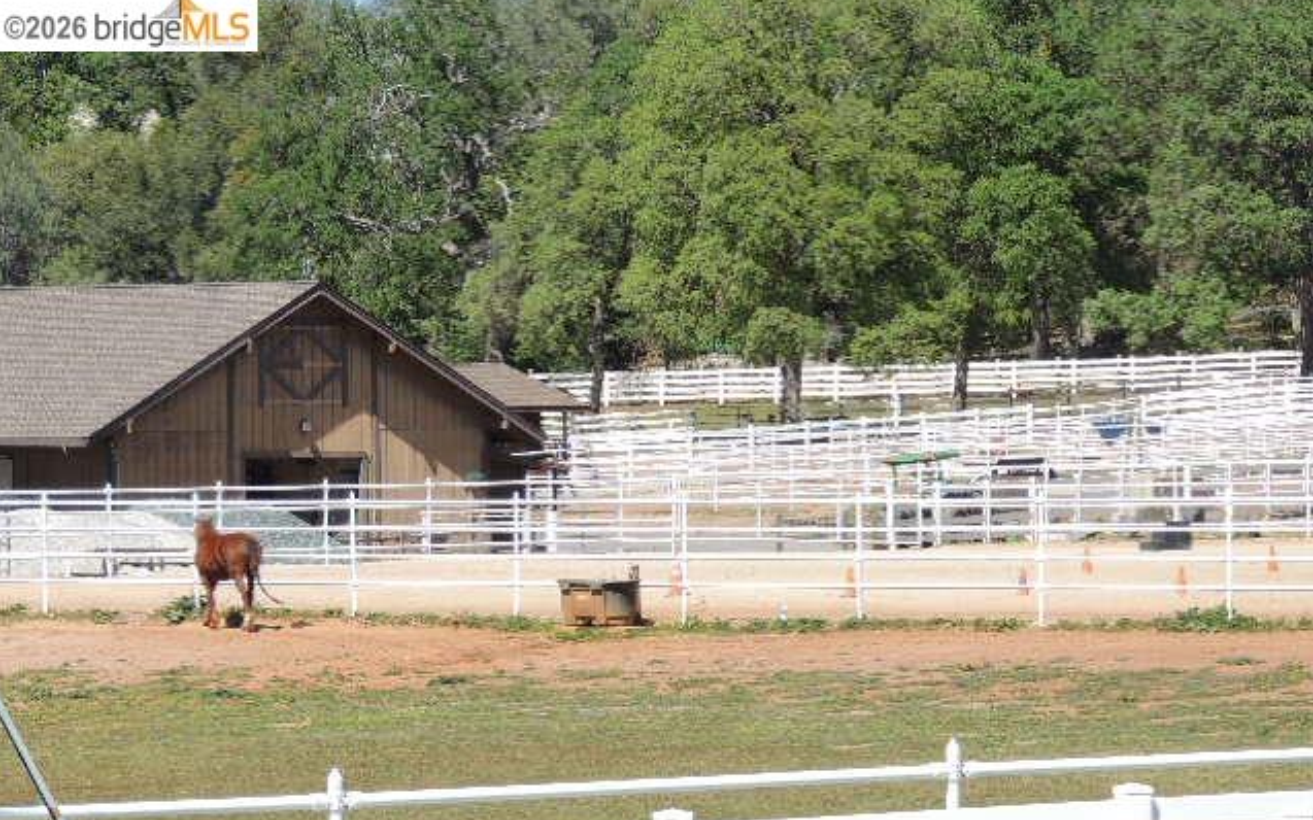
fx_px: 7621
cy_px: 480
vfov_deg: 6.2
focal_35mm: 213
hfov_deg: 9.8
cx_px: 655
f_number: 4.6
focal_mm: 35.6
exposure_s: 1/500
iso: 100
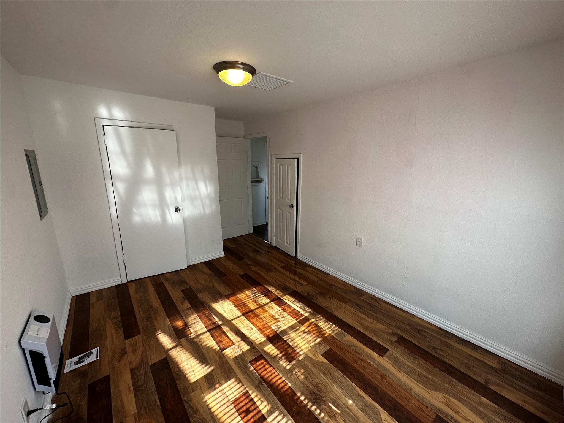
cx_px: 282
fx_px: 228
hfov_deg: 102.1
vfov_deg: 85.7
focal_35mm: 14
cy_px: 212
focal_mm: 2.22
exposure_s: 1/99
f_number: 2.2
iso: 64
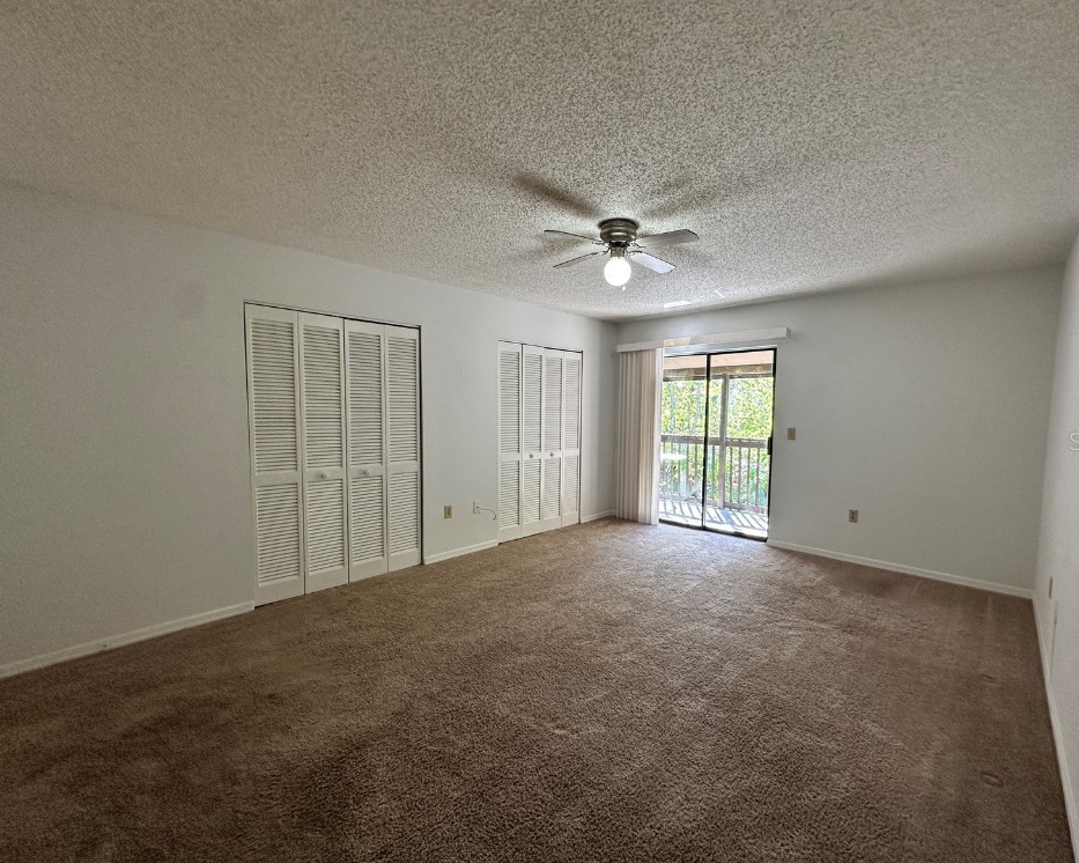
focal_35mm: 15
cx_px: 586
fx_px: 479
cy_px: 441
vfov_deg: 84.0
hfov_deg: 96.6
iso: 160
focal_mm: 2.22
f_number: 2.2
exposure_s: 1/120
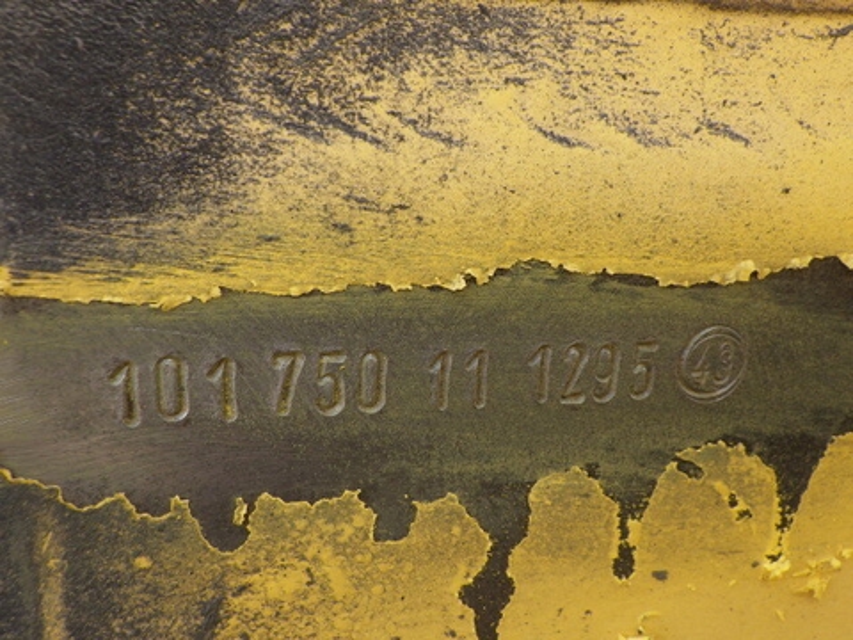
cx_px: 426
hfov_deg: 54.0
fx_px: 838
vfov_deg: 41.8
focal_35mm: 34
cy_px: 320
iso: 125
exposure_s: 1/200
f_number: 3.8
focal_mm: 6.1
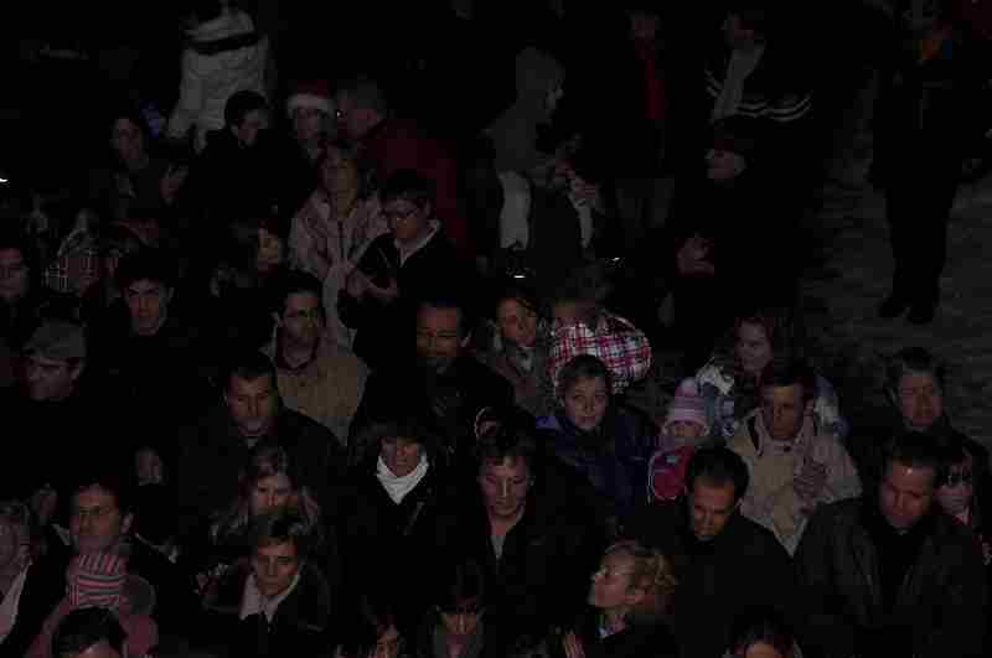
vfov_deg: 15.7
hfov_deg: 23.4
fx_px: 2394
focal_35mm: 87
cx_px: 496
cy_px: 329
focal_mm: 58
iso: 200
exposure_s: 1/60
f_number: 5
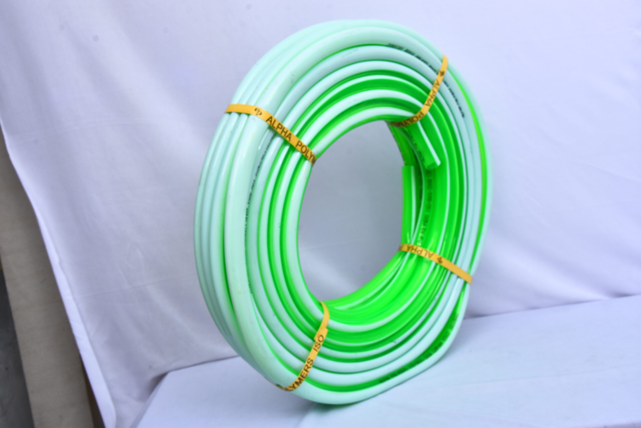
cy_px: 214
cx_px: 320
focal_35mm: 48
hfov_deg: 41.1
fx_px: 855
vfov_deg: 28.1
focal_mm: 32
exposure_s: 1/160
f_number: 13
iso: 250
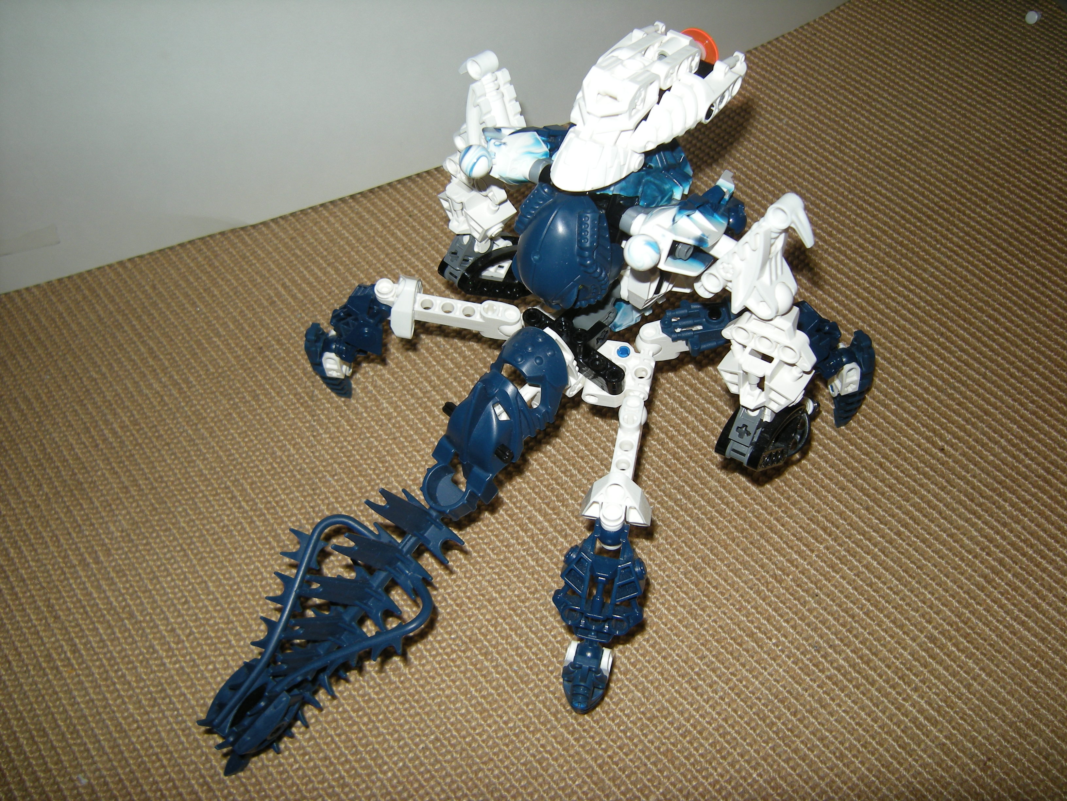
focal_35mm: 31
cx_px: 534
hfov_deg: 58.4
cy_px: 400
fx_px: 956
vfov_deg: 45.4
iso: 64
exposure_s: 1/60
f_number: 2.9
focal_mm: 5.3
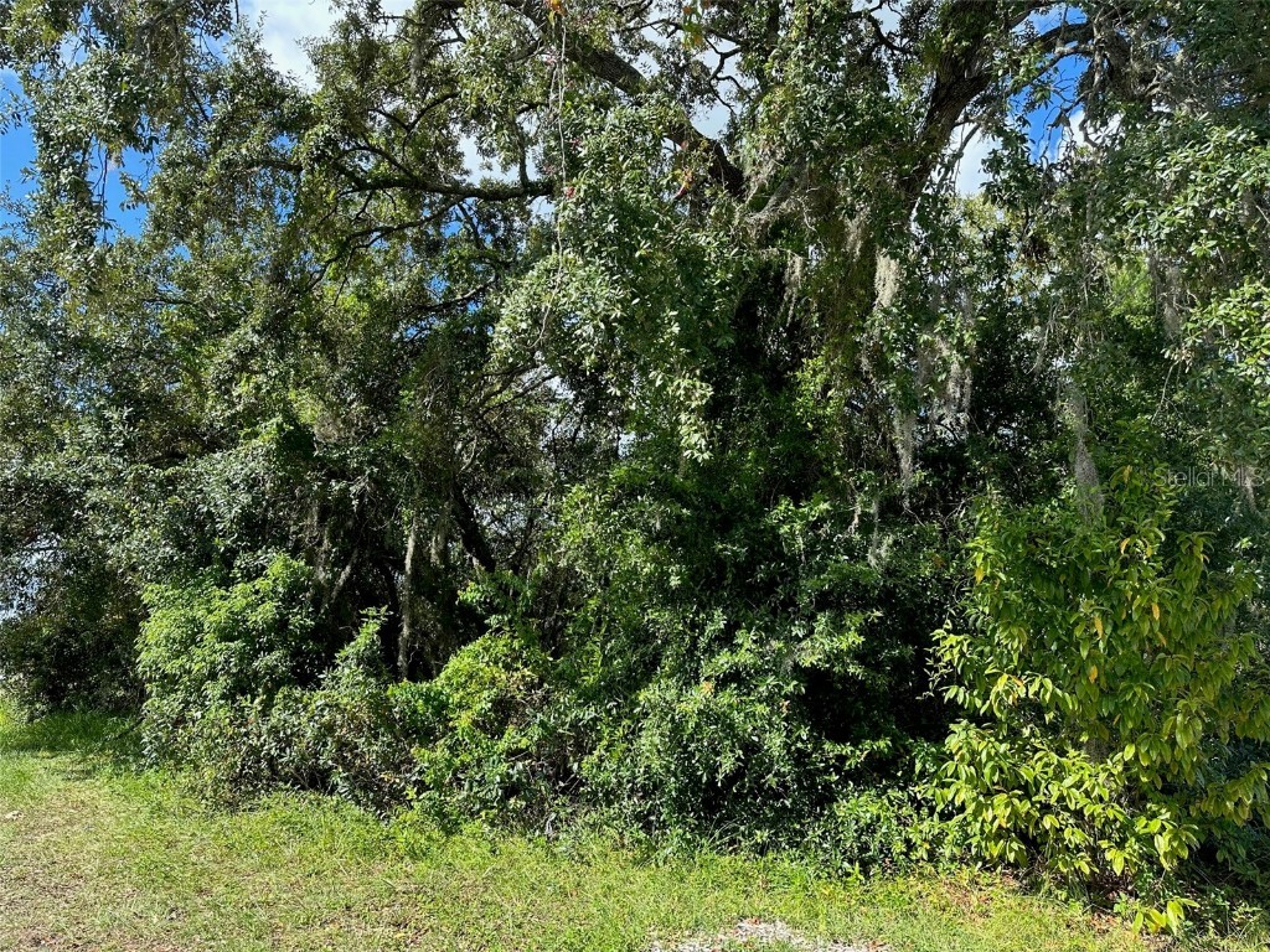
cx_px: 635
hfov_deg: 71.6
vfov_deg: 56.8
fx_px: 881
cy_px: 476
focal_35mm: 24
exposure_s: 1/1144
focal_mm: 6.86
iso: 80
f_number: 1.78
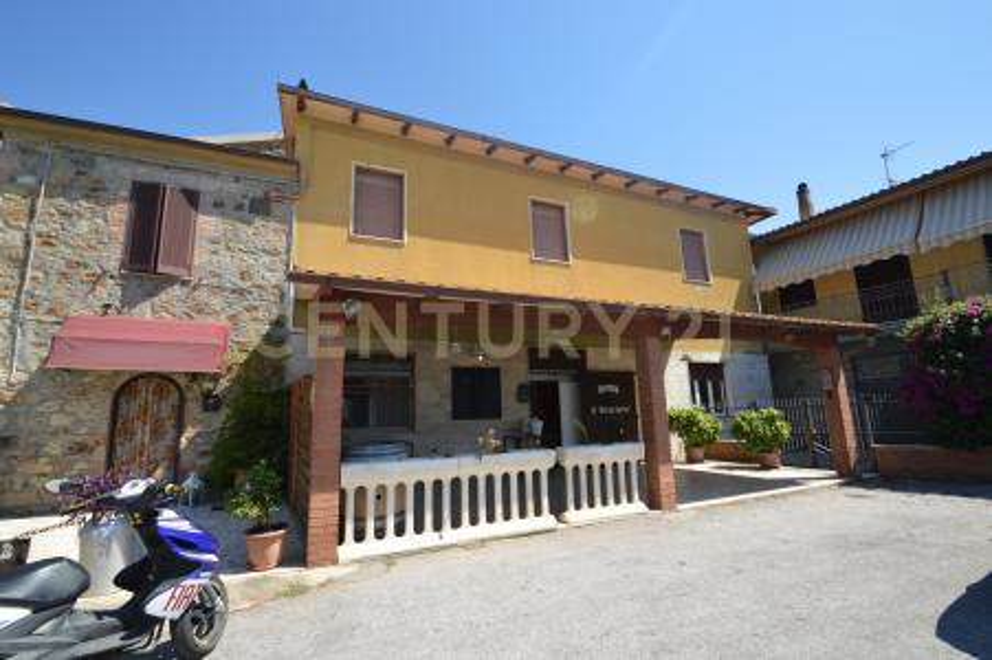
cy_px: 330
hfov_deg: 100.4
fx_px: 413
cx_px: 496
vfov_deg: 77.2
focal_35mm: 15
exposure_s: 1/200
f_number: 7.1
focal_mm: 10
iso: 100
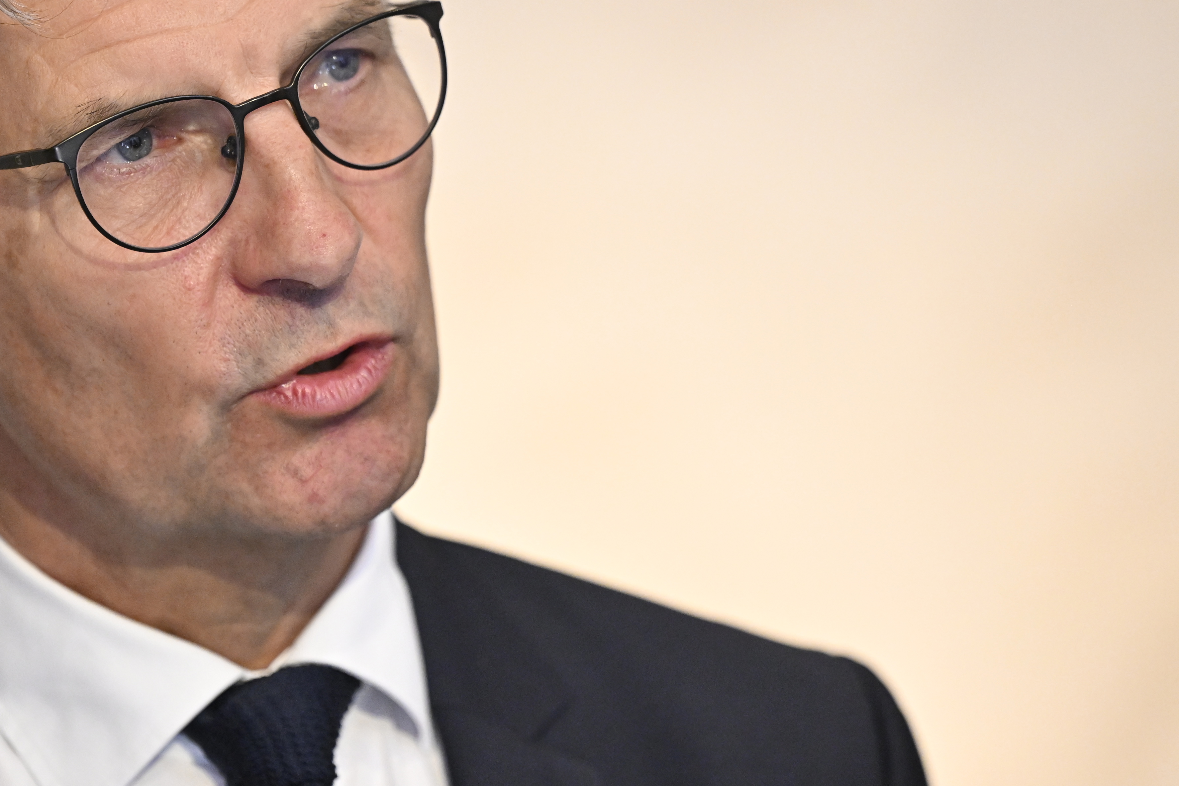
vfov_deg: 5.4
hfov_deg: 8.1
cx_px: 458
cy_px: 203
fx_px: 8285
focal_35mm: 253
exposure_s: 1/200
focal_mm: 145
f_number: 2.8
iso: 3200
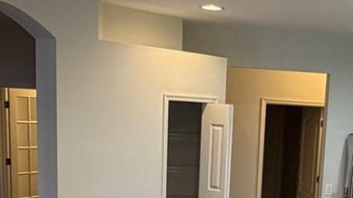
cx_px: 274
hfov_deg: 31.2
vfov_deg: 17.6
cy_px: 225
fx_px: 618
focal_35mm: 66
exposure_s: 1/60
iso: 250
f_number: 2.2
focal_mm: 2.22
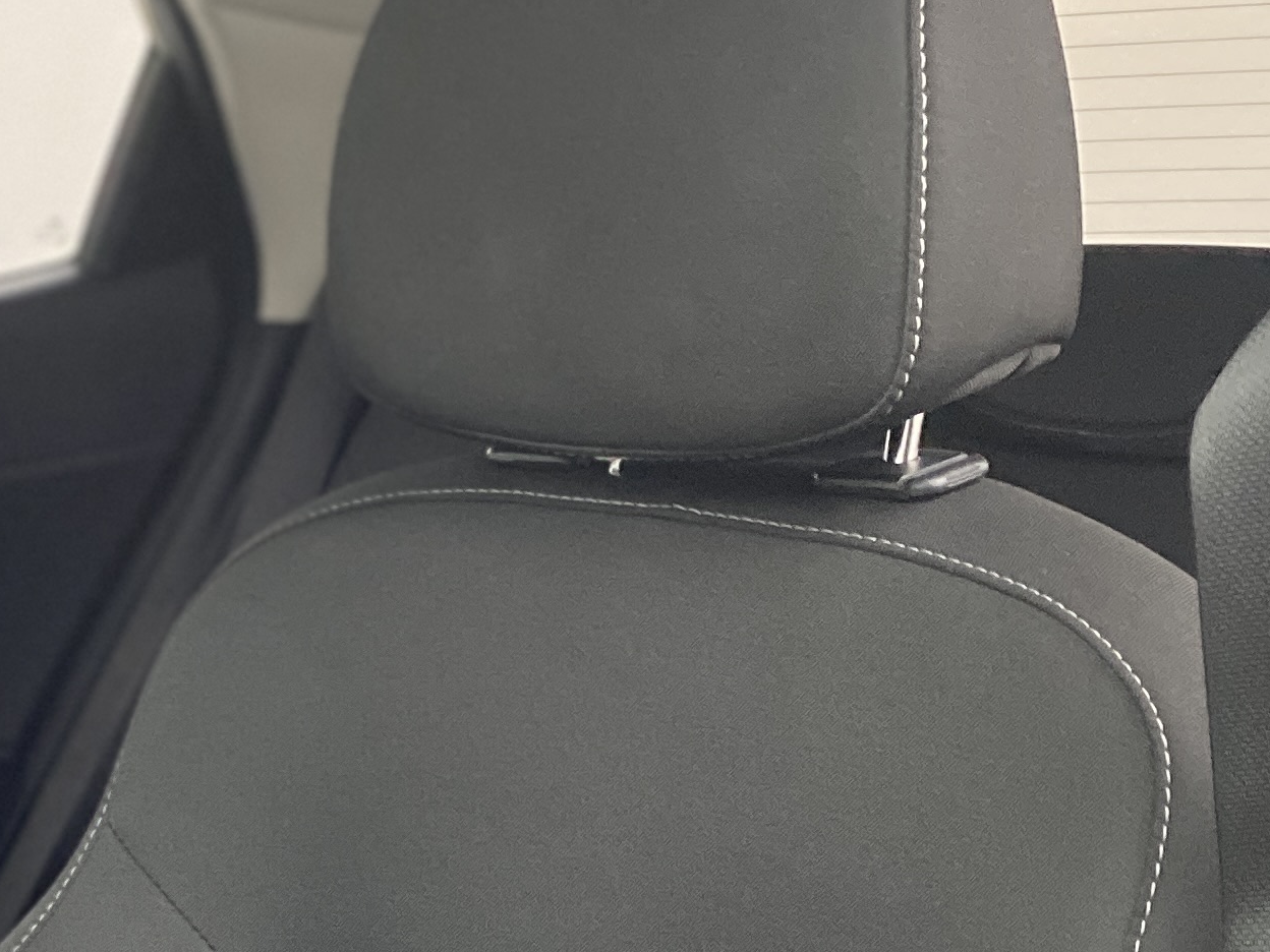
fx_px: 3082
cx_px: -76
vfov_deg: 16.5
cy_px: 1275
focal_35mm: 84
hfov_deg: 22.2
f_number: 1.8
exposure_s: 1/30
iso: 800
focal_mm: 4.25
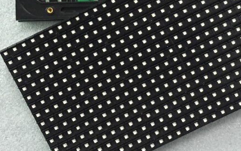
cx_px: 166
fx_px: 394
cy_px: 8
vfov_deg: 21.1
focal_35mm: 60
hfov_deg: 33.6
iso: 320
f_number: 2.2
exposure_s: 1/33
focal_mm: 4.15
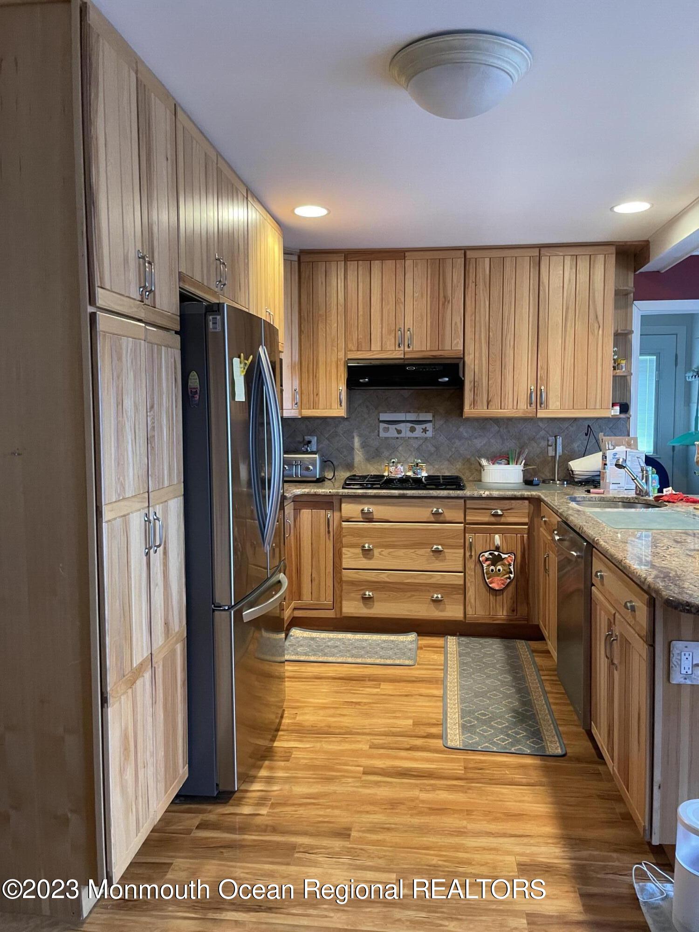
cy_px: 466
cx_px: 350
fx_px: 700
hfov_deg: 53.1
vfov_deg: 67.3
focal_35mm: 26
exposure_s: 1/60
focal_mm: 4.2
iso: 320
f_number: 1.6
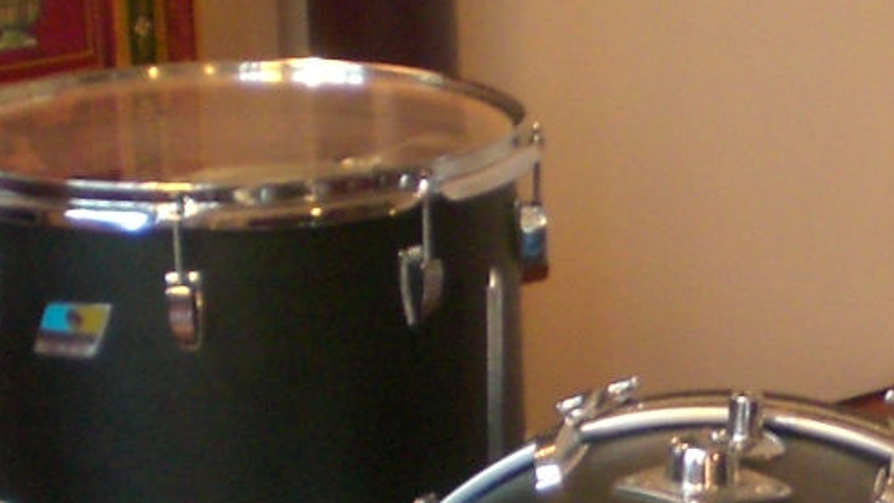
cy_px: 603
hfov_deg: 15.3
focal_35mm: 134
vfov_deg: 8.9
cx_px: 1135
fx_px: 3177
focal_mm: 6.3
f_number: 3.1
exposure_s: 1/8
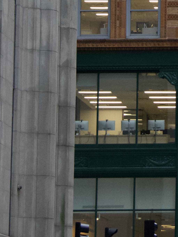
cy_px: -86
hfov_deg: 3.0
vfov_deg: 4.0
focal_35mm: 488
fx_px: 3346
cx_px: 309
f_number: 5.6
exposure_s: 1/320
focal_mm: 77
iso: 1600
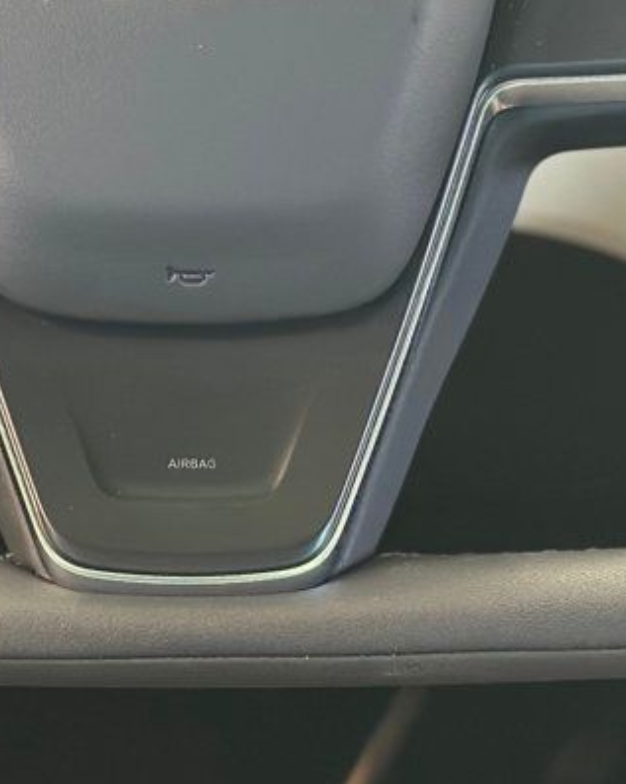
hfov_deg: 12.7
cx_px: 199
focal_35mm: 121
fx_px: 2805
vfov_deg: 15.7
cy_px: 91
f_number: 1.78
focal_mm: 6.86
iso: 400
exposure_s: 1/40
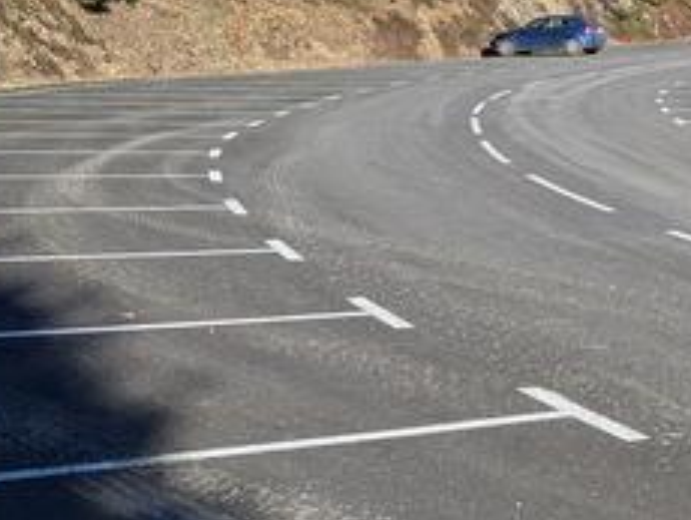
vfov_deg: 17.4
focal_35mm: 83
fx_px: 1659
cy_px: 9
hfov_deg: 22.9
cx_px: 626
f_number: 1.68
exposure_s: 1/1011
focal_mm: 6.9
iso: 21
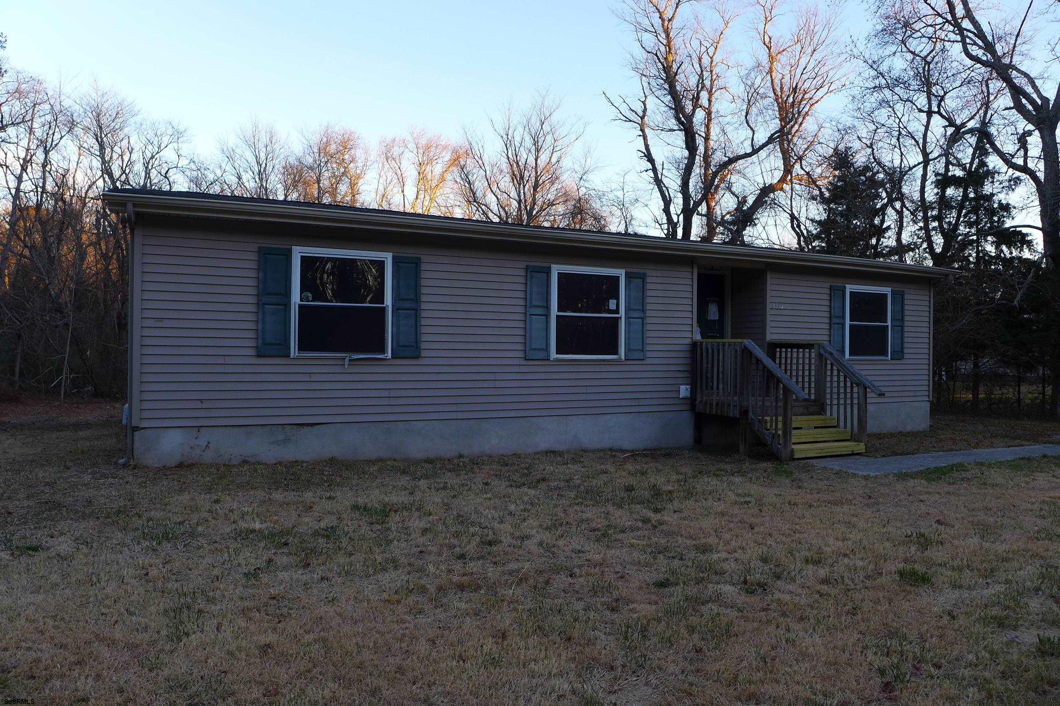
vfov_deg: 53.1
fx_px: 706
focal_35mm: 24
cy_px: 353
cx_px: 530
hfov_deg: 73.8
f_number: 2.8
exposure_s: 1/125
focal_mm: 4.7
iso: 80
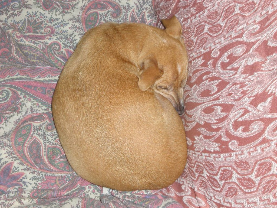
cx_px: 138
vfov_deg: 23.3
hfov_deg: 30.7
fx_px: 504
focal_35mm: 63
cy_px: 104
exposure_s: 1/60
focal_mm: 10.4
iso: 100
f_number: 4
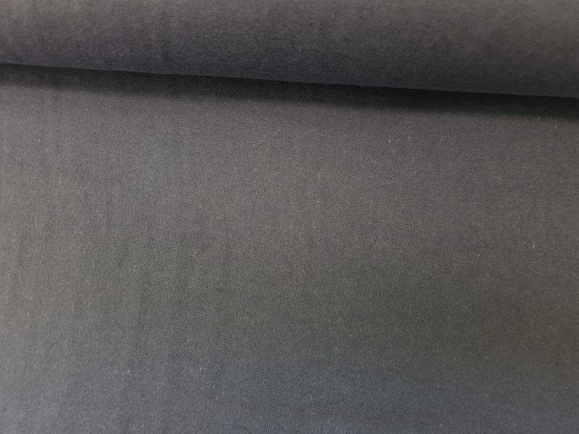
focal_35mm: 26
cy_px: 217
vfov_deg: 53.1
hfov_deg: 67.3
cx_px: 290
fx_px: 435
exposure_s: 1/50
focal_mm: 5.4
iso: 125
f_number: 1.8
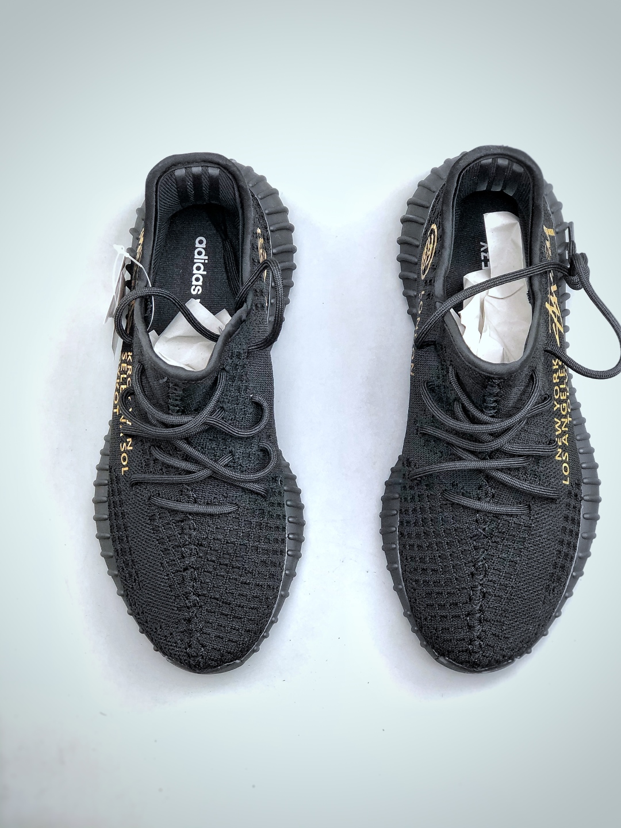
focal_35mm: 57
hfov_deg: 25.7
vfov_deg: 33.8
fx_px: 1363
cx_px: 310
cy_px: 414
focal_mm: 6.6
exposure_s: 1/33
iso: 25
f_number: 2.8
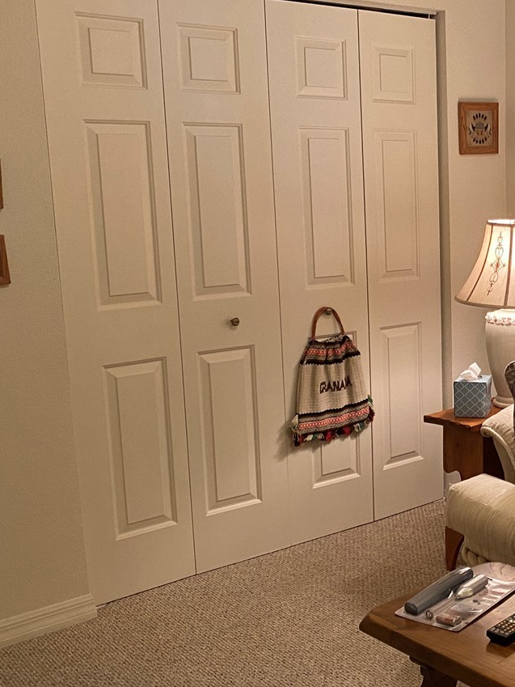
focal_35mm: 49
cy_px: 345
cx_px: 534
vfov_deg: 38.9
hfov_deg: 27.7
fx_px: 972
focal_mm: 4.25
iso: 250
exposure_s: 1/60
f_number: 1.8
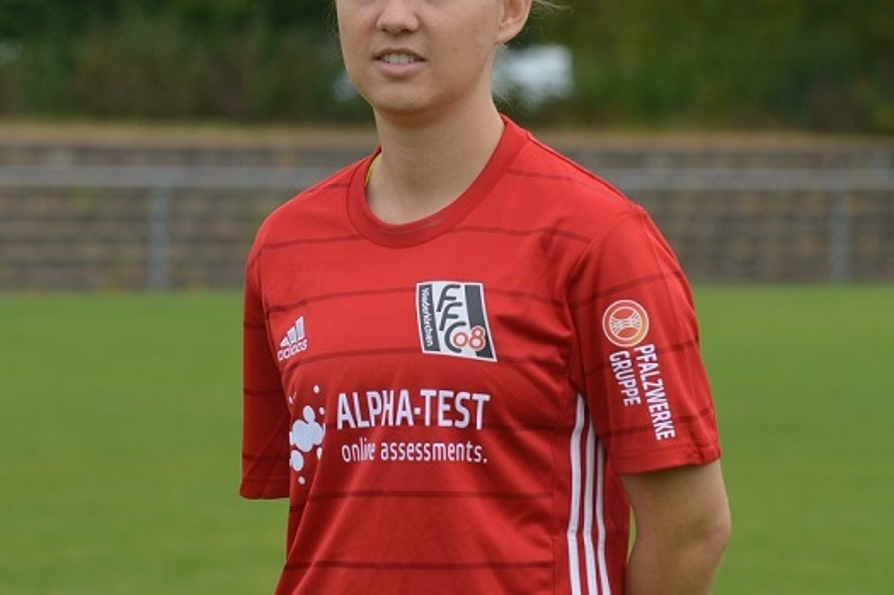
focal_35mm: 188
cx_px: 447
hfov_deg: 11.0
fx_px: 4652
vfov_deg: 7.3
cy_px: 298
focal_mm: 125
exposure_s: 1/160
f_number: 6.3
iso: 200
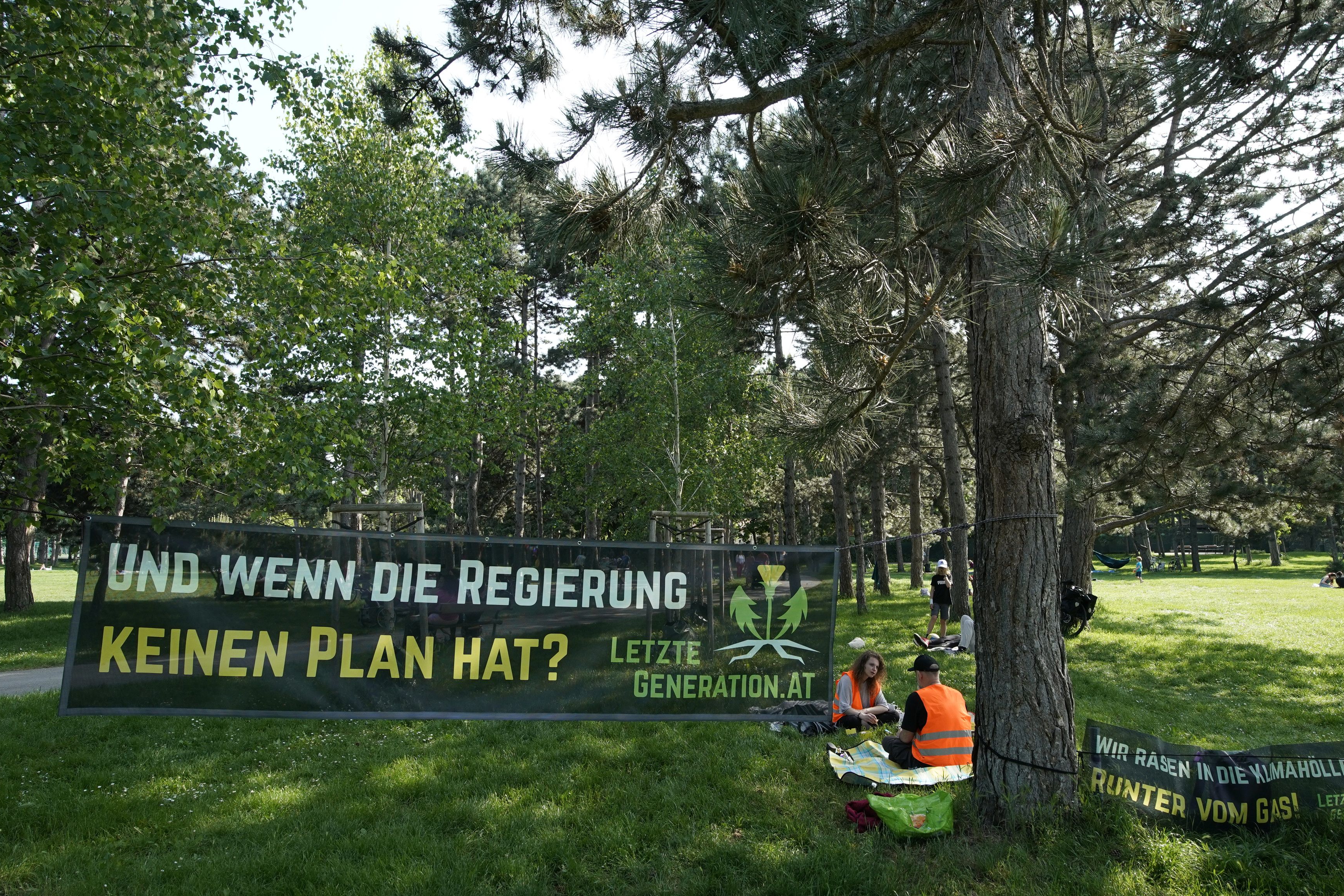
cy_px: 438
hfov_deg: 78.5
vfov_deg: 57.2
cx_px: 699
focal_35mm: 22
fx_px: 821
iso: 800
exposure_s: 1/400
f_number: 7.1
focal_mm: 19
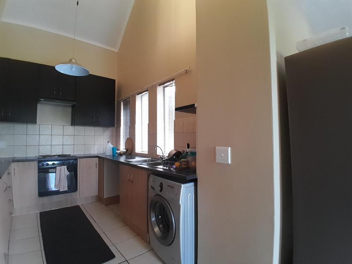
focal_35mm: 17
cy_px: 132
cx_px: 176
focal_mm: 1.46
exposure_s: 1/25
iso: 250
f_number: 2.2
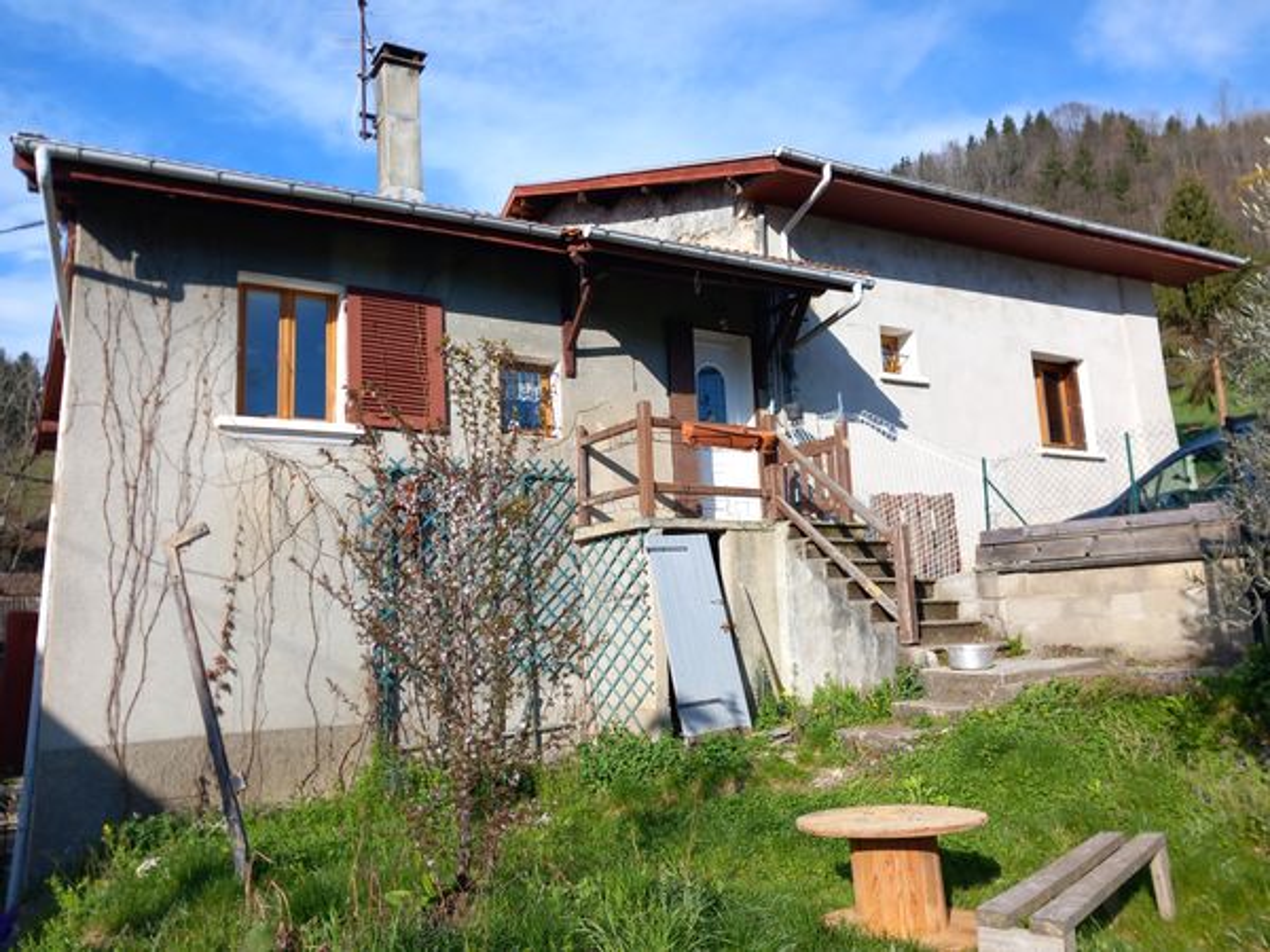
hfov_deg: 65.3
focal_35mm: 27
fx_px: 991
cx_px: 635
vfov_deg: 51.4
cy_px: 476
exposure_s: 1/439
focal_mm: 4
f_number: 1.8
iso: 20
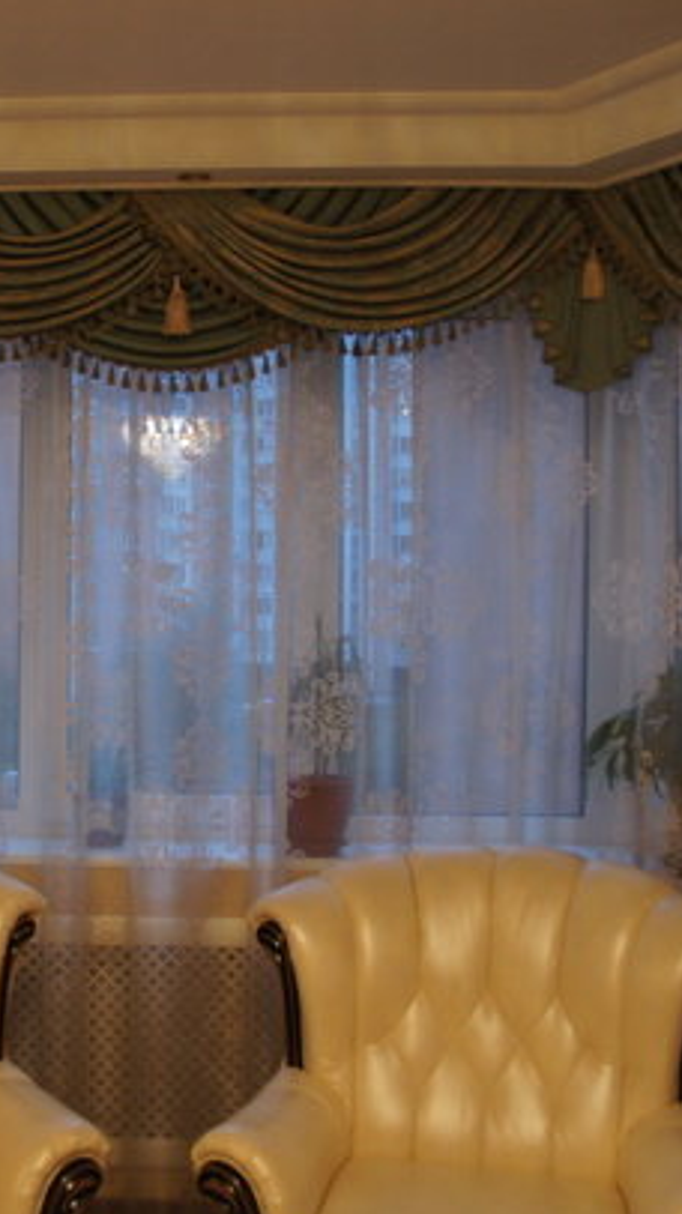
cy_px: 603
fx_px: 1545
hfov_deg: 24.0
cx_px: 36
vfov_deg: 42.9
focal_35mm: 48
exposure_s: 1/40
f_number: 3.5
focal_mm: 20
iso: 500
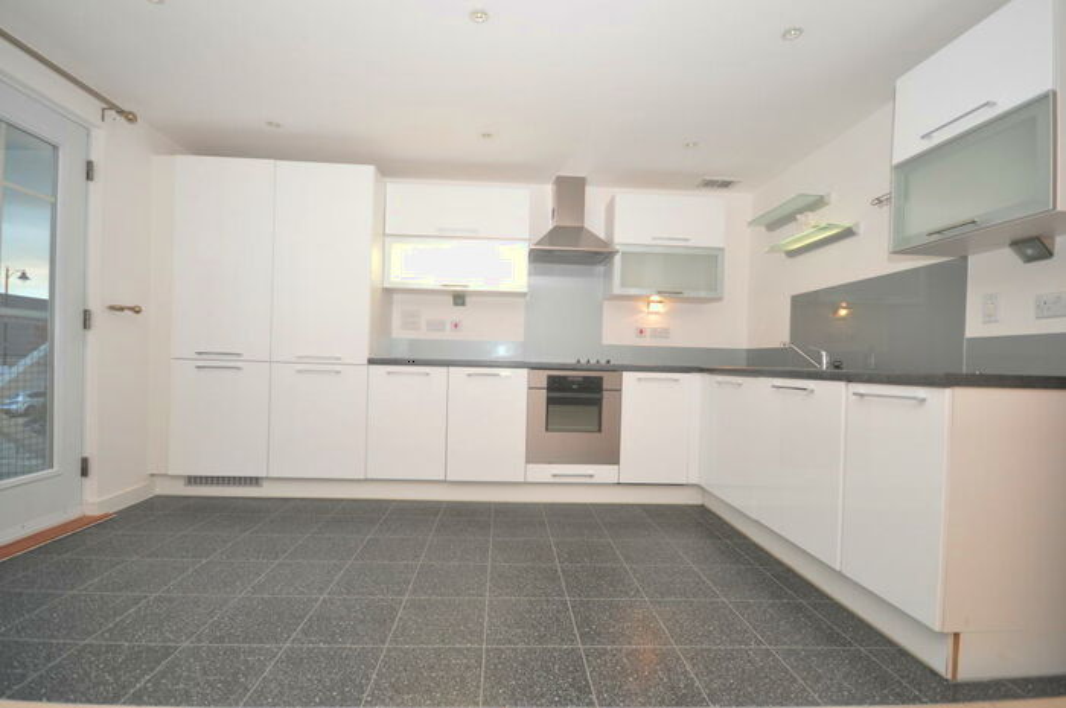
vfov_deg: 77.2
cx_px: 533
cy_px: 354
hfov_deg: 100.5
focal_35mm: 15
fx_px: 444
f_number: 4
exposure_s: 1/60
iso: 800
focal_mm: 10
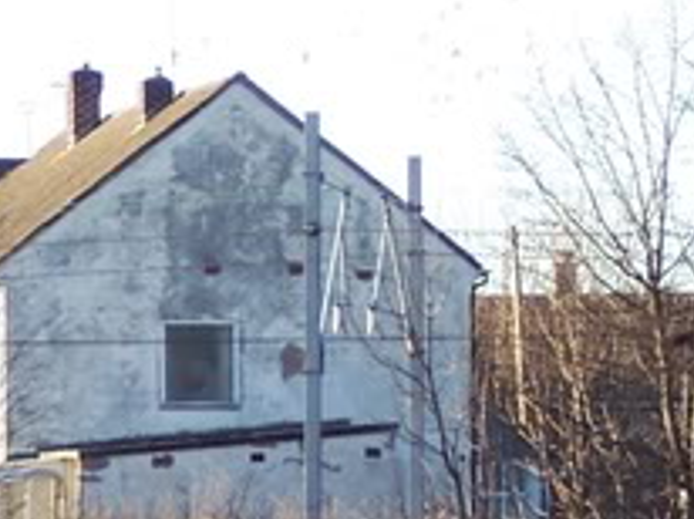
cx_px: -472
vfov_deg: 3.7
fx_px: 8090
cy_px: 671
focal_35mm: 404
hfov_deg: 4.9
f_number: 4.8
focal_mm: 21.3
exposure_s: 1/125
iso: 100
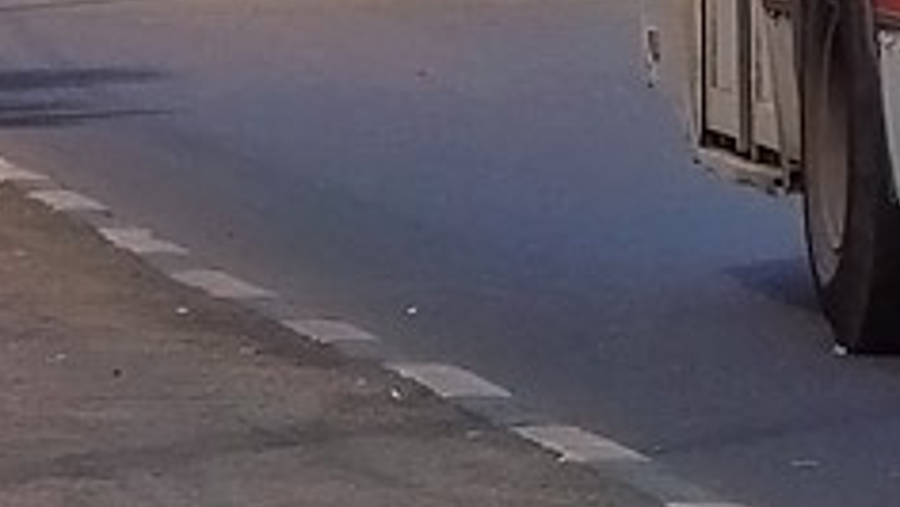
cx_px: 2216
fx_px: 10290
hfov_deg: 4.9
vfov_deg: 2.8
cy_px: -762
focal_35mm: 431
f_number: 7.1
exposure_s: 1/500
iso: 125
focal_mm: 30.14
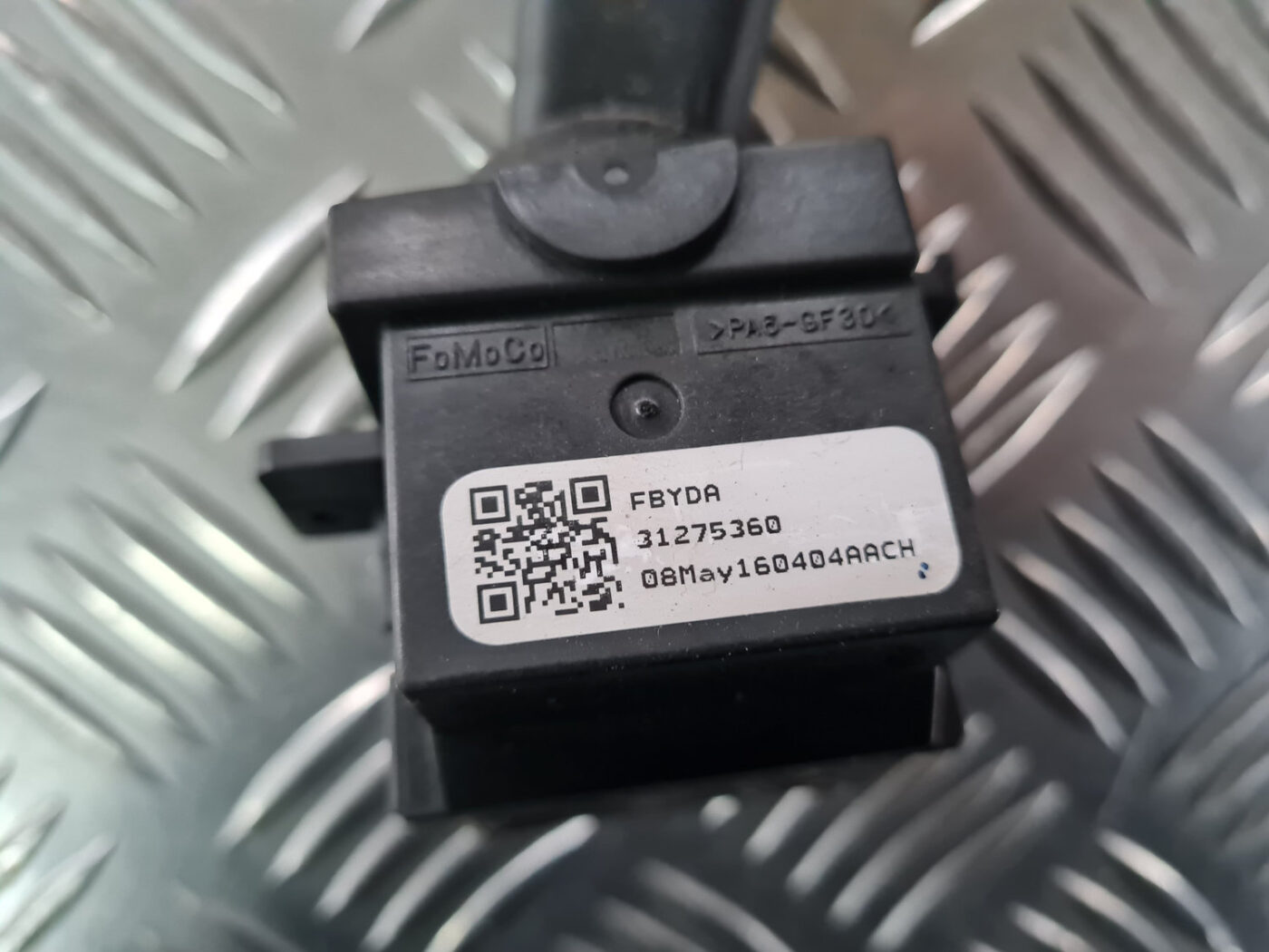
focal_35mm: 26
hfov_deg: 67.3
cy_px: 476
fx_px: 953
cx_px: 634
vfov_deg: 53.1
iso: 500
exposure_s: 1/50
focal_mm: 5.4
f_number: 1.8
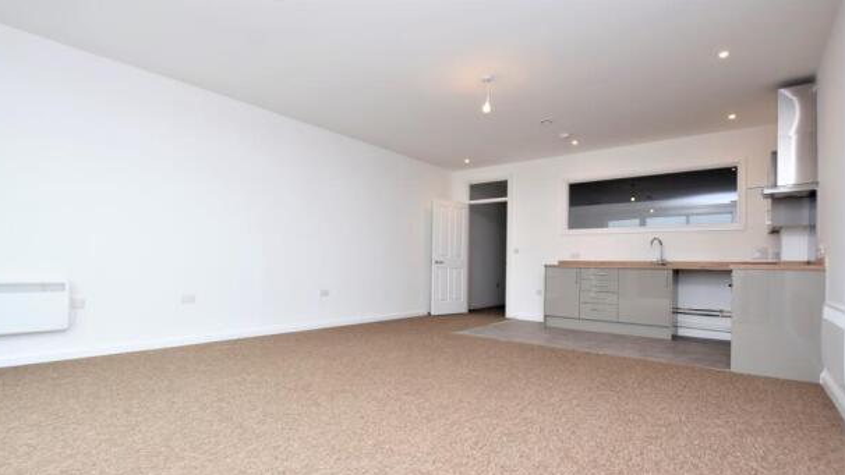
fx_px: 381
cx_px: 395
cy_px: 260
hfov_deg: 95.8
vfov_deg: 63.8
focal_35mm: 17
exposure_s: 1/125
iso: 360
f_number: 5.6
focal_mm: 10
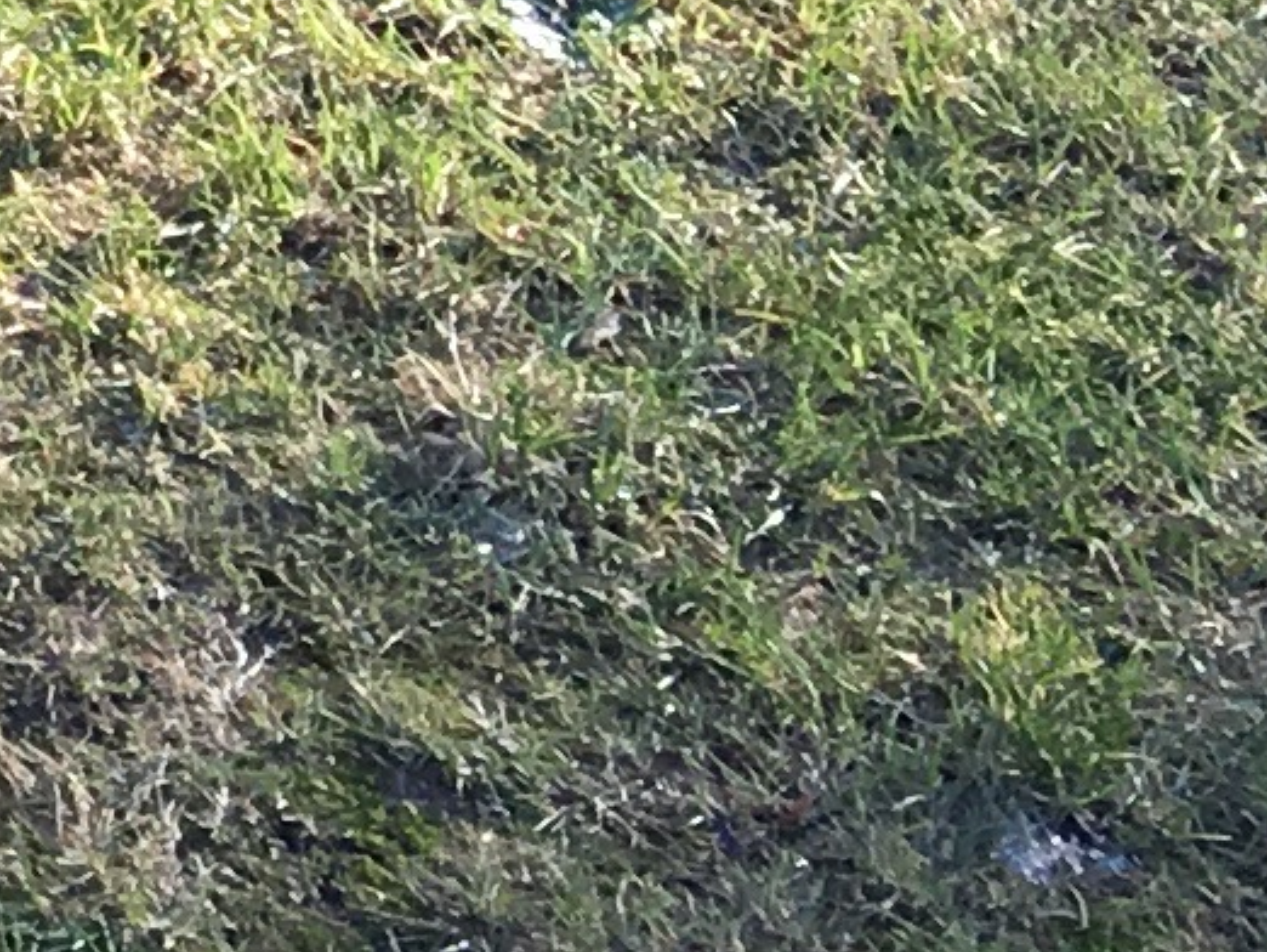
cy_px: -447
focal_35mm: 224
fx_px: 8203
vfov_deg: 6.6
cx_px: -3522
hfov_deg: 7.0
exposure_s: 1/279
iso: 25
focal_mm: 4.15
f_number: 2.2
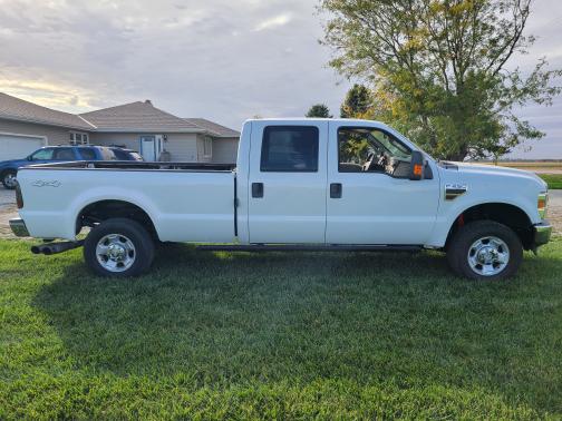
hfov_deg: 67.3
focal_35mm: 26
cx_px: 281
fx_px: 422
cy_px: 210
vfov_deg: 53.1
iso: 40
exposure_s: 1/1008
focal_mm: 5.4
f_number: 1.8
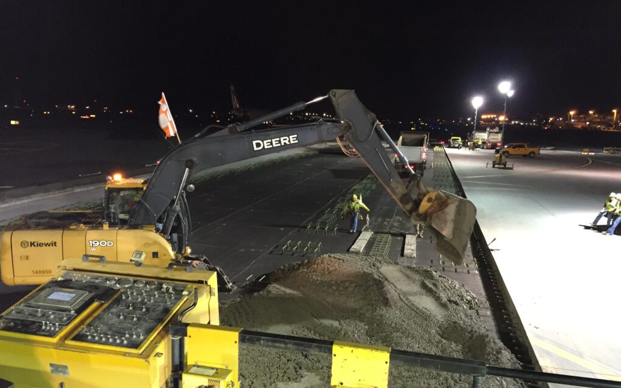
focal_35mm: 31
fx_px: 525
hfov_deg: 61.2
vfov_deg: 40.6
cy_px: 203
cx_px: 312
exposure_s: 1/24
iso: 250
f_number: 2.2
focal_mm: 4.15
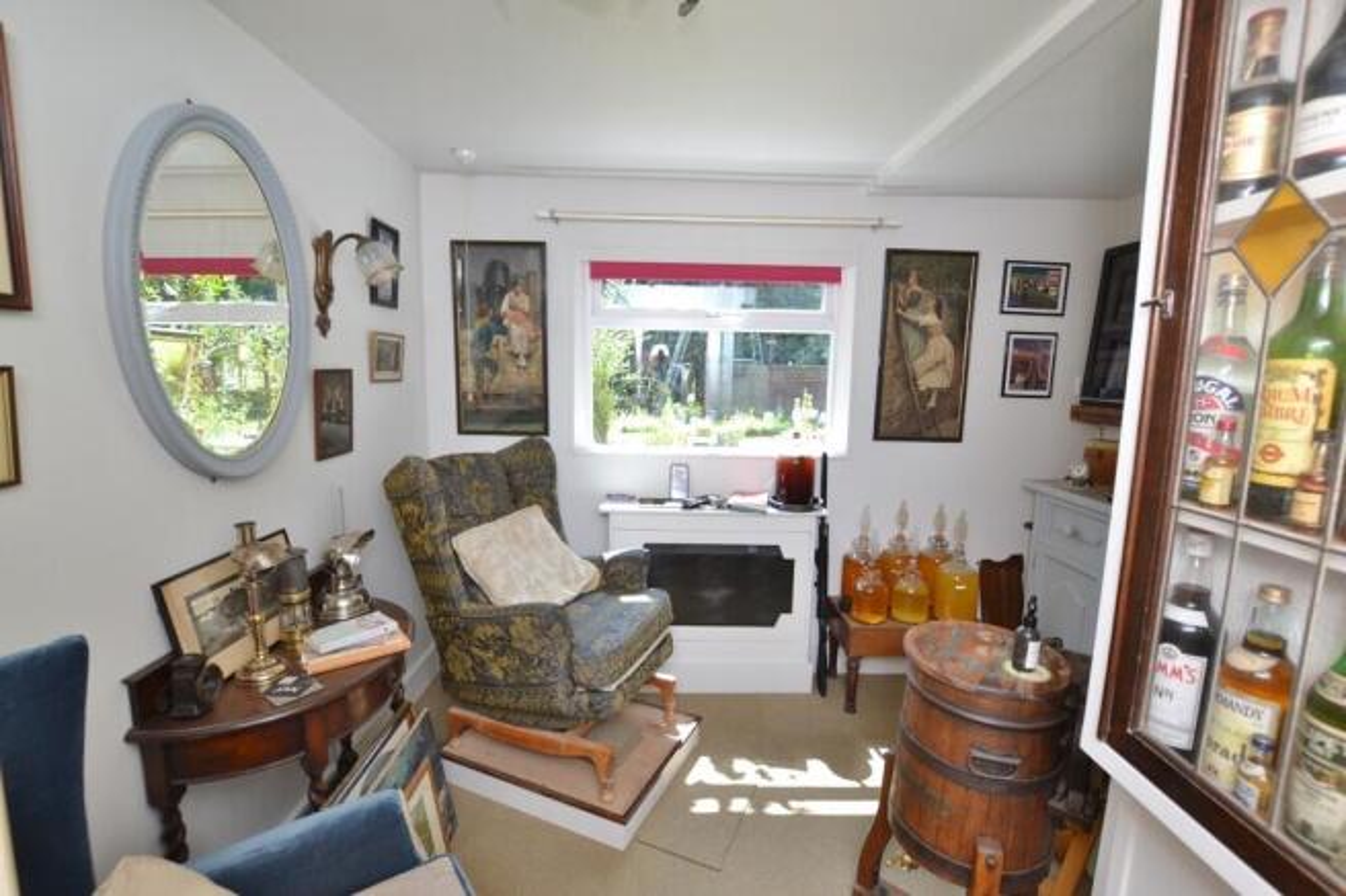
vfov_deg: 77.3
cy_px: 448
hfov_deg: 100.4
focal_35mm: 15
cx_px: 673
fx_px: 561
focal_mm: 10
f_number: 5.6
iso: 400
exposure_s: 1/125
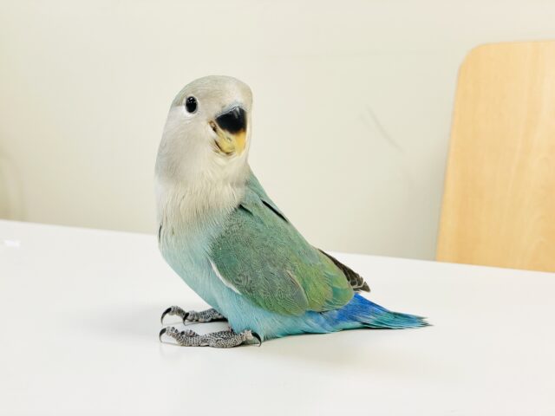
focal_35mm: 52
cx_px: 278
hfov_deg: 36.8
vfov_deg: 28.0
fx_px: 834
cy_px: 208
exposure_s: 1/99
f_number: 2
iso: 80
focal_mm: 6
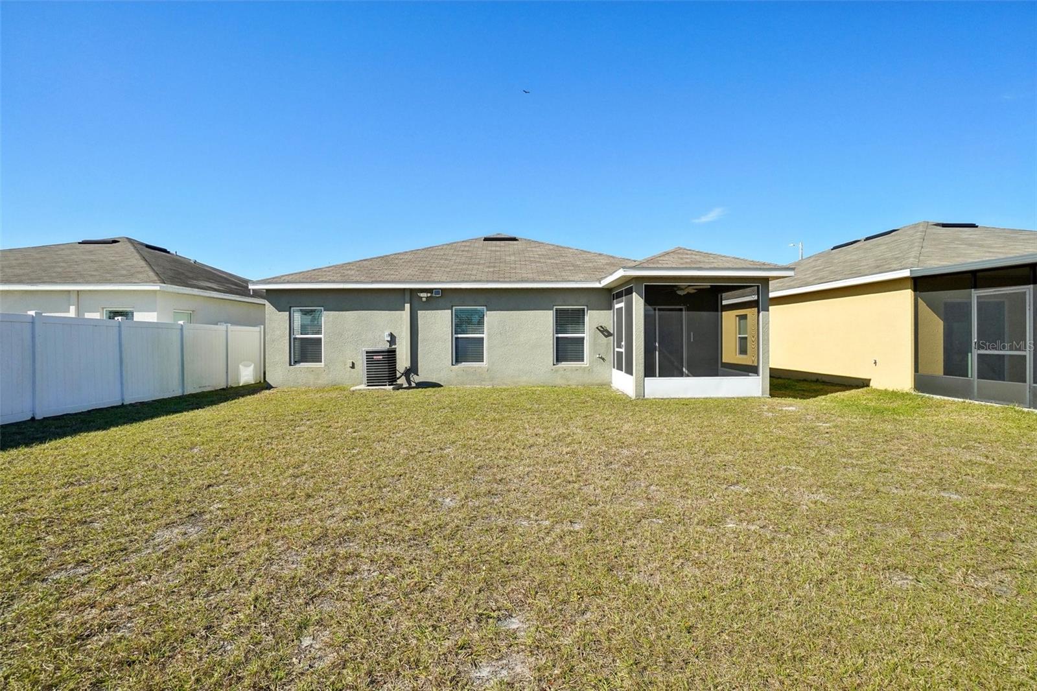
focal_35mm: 15
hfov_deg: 100.4
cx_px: 518
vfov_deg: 77.3
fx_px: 432
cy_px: 346
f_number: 8
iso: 400
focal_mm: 10
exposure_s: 1/1000
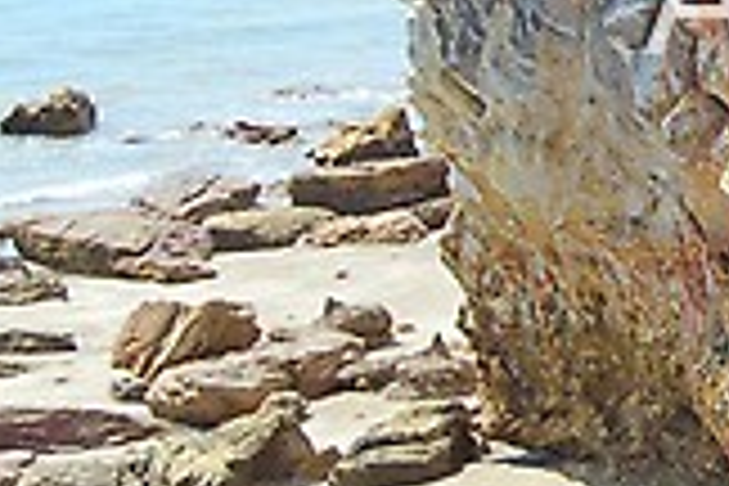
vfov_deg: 4.9
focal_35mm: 282
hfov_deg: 7.2
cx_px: 1076
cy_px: -32
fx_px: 5710
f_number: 5.6
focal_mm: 38
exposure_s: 1/125
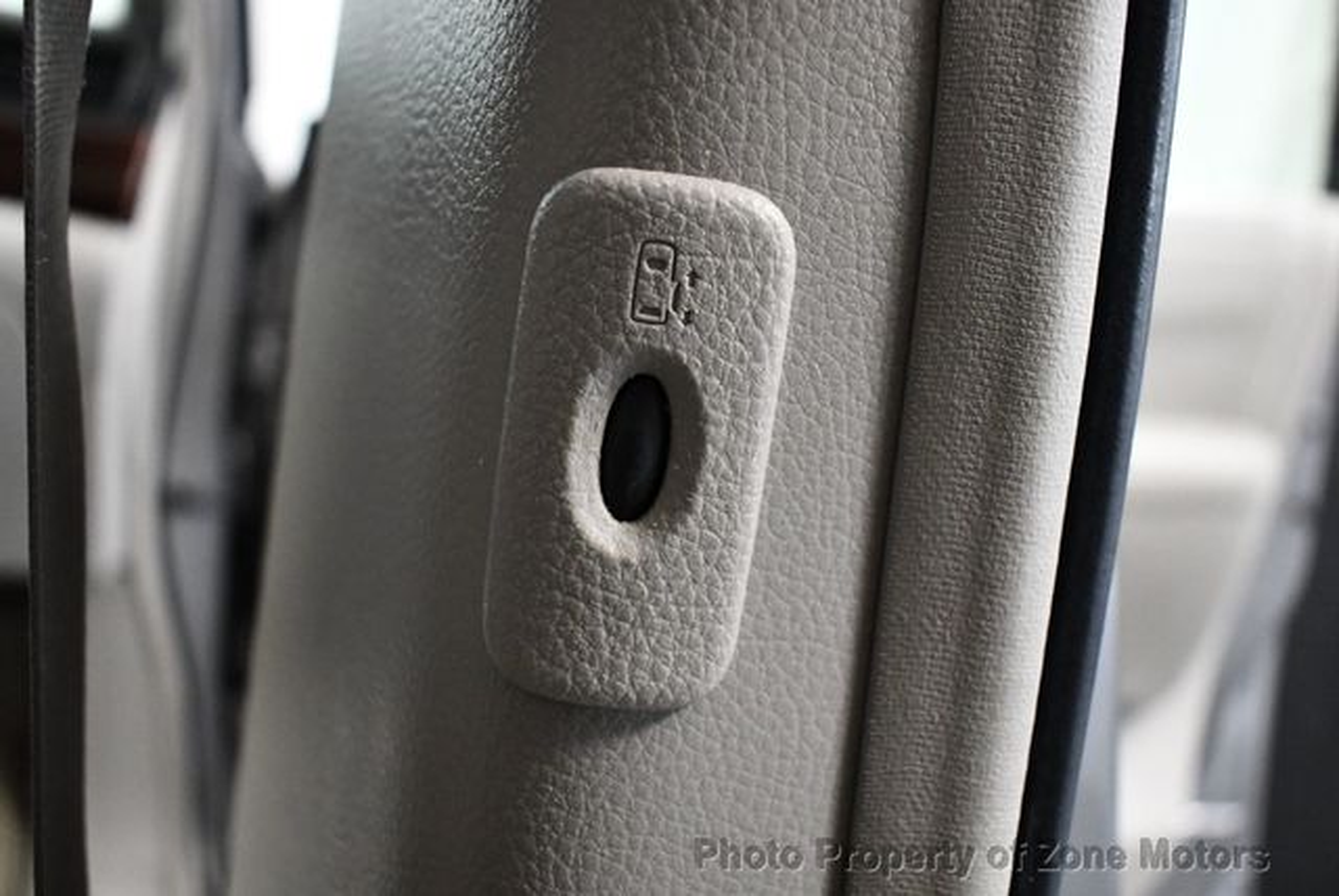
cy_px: 448
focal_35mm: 36
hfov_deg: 53.1
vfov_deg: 36.9
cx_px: 670
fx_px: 1340
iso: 3200
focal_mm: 18
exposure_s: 1/125
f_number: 3.5
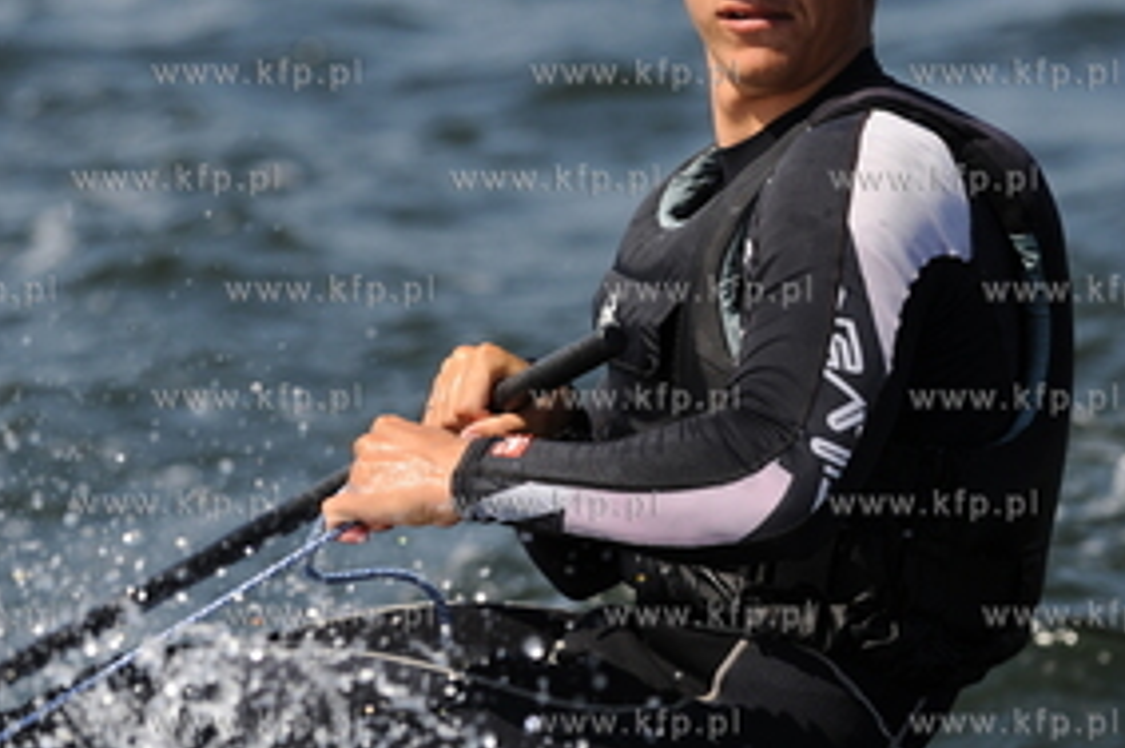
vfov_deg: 3.2
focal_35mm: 424
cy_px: 342
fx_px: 13235
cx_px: 469
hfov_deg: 4.9
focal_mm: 300
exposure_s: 1/800
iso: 200
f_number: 6.3
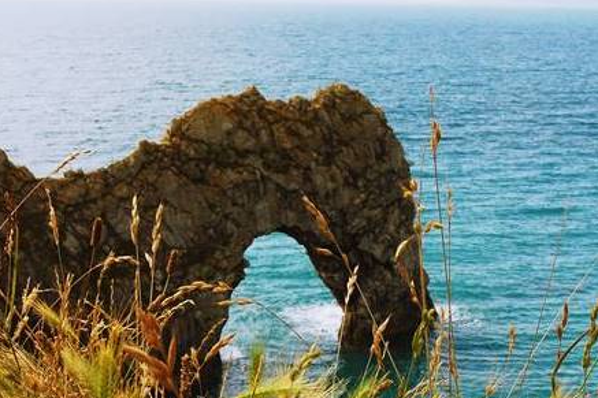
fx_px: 913
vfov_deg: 24.6
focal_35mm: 55
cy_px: 230
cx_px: 296
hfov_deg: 36.3
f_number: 11
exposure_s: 1/500
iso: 320
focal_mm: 24
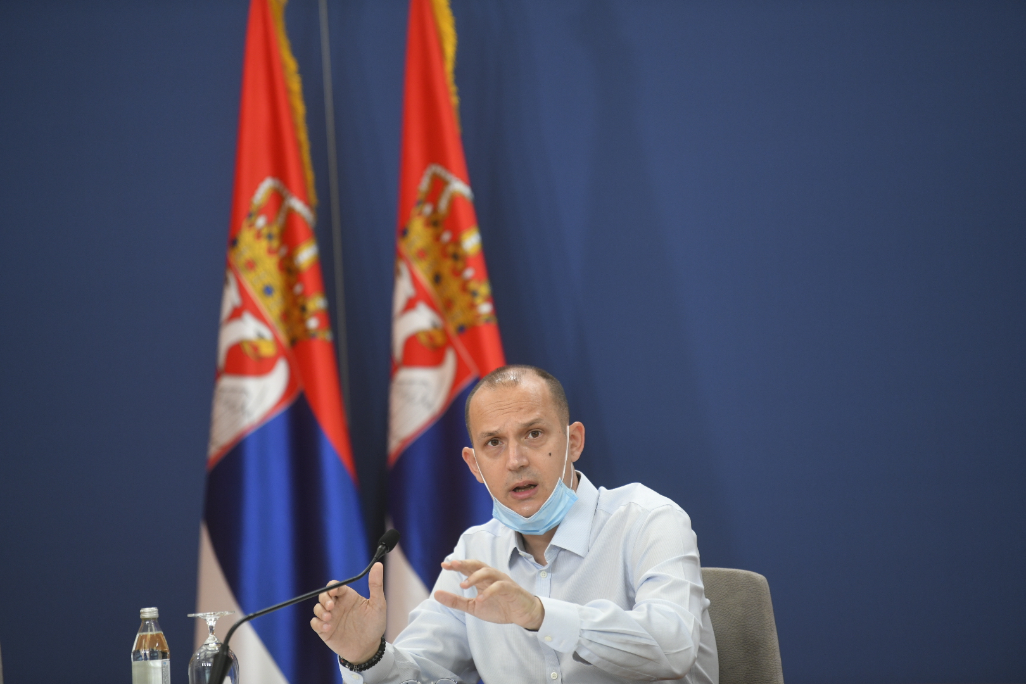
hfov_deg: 10.3
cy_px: 342
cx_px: 513
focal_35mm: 200
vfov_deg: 6.9
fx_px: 5700
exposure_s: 1/320
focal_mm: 200
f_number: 2.8
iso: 1600
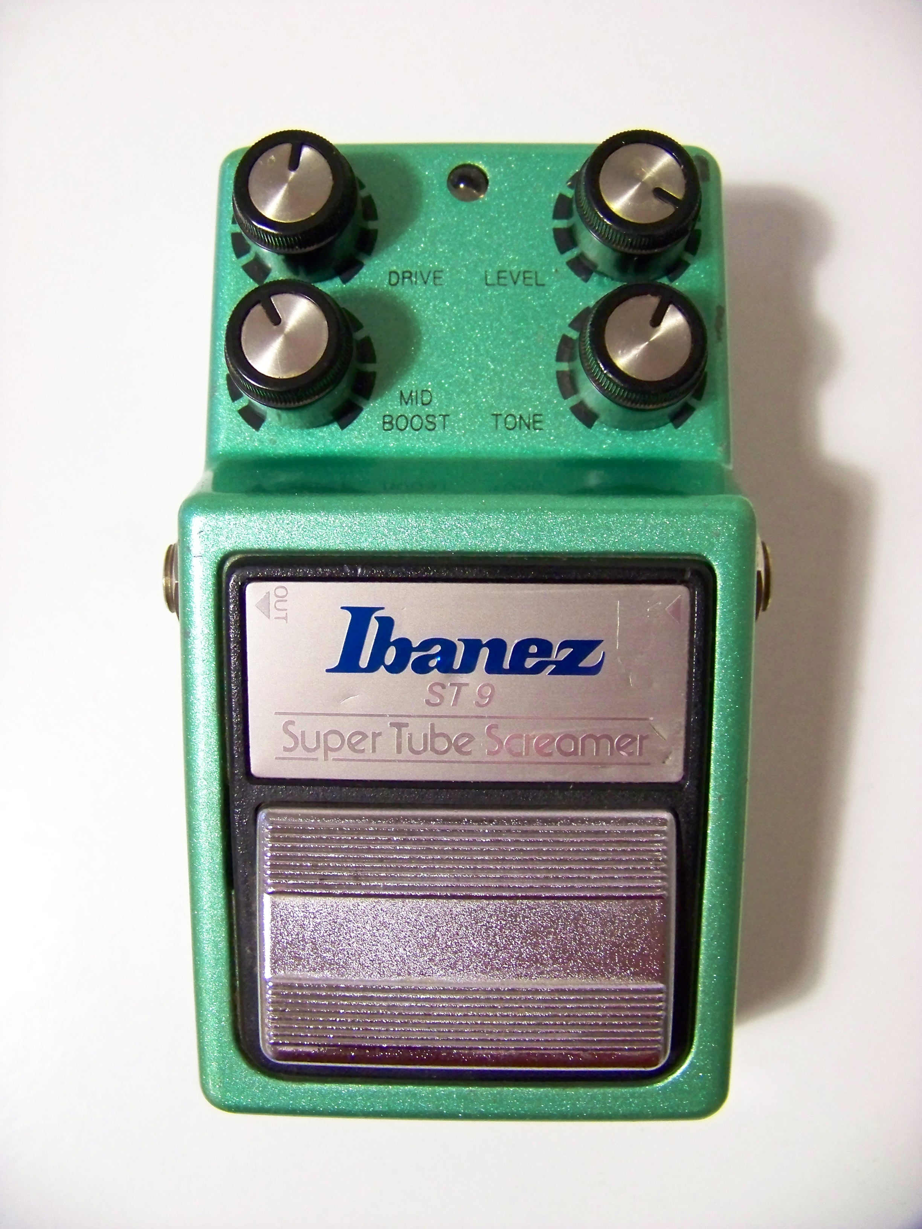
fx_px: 1278
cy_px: 614
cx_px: 461
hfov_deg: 39.7
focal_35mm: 36
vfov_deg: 51.4
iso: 400
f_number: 2.8
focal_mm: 5.85
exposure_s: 1/25
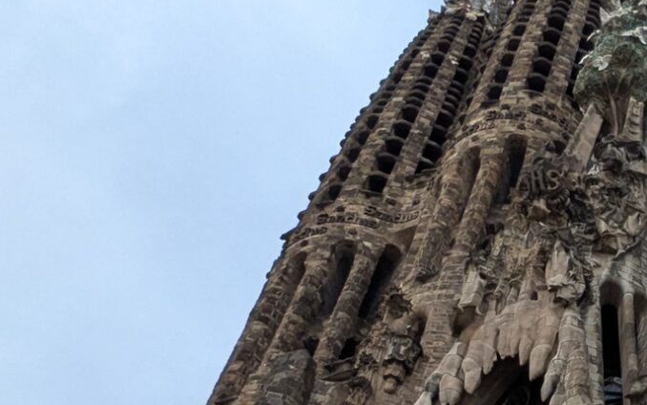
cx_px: 802
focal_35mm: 64
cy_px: 589
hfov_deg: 27.6
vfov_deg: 18.3
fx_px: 1129
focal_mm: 2.22
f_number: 2.2
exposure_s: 1/314
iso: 37
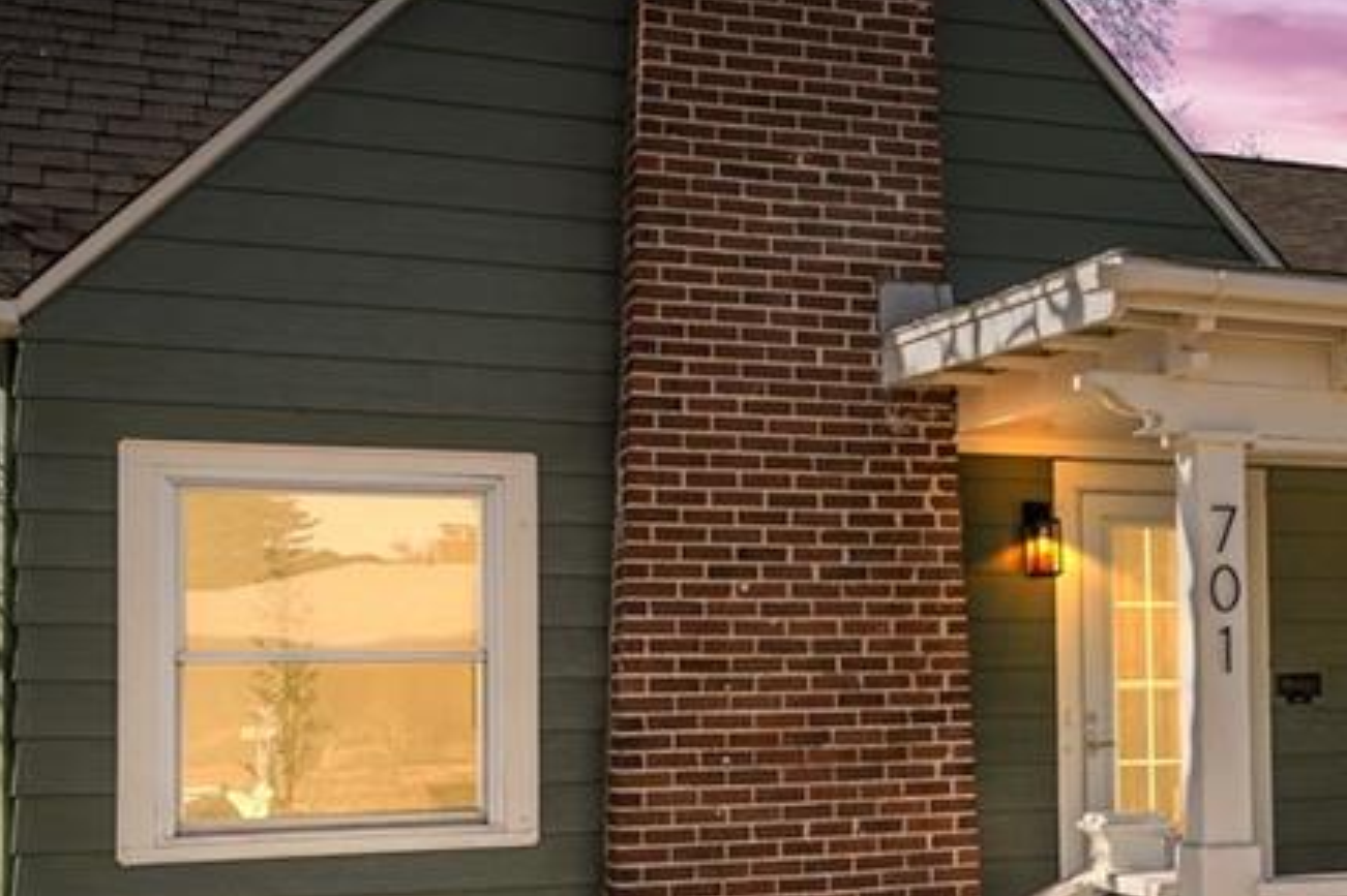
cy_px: 617
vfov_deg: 22.2
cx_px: 1356
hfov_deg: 30.6
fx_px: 2276
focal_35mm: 61
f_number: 8
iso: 100
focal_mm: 16.5
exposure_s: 1/100
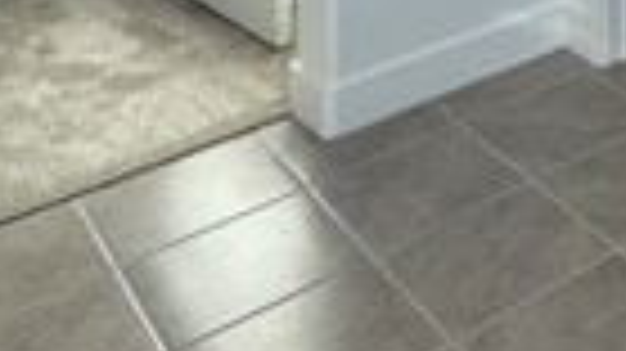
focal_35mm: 70
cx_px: 950
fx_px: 1161
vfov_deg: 13.1
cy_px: -486
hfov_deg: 23.7
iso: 64
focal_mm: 2.22
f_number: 2.2
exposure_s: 1/150
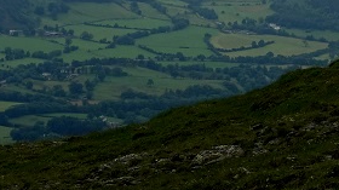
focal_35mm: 262
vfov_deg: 4.6
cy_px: -159
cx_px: 126
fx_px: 2353
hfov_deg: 8.2
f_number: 5.6
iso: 125
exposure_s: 1/640
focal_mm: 25.7
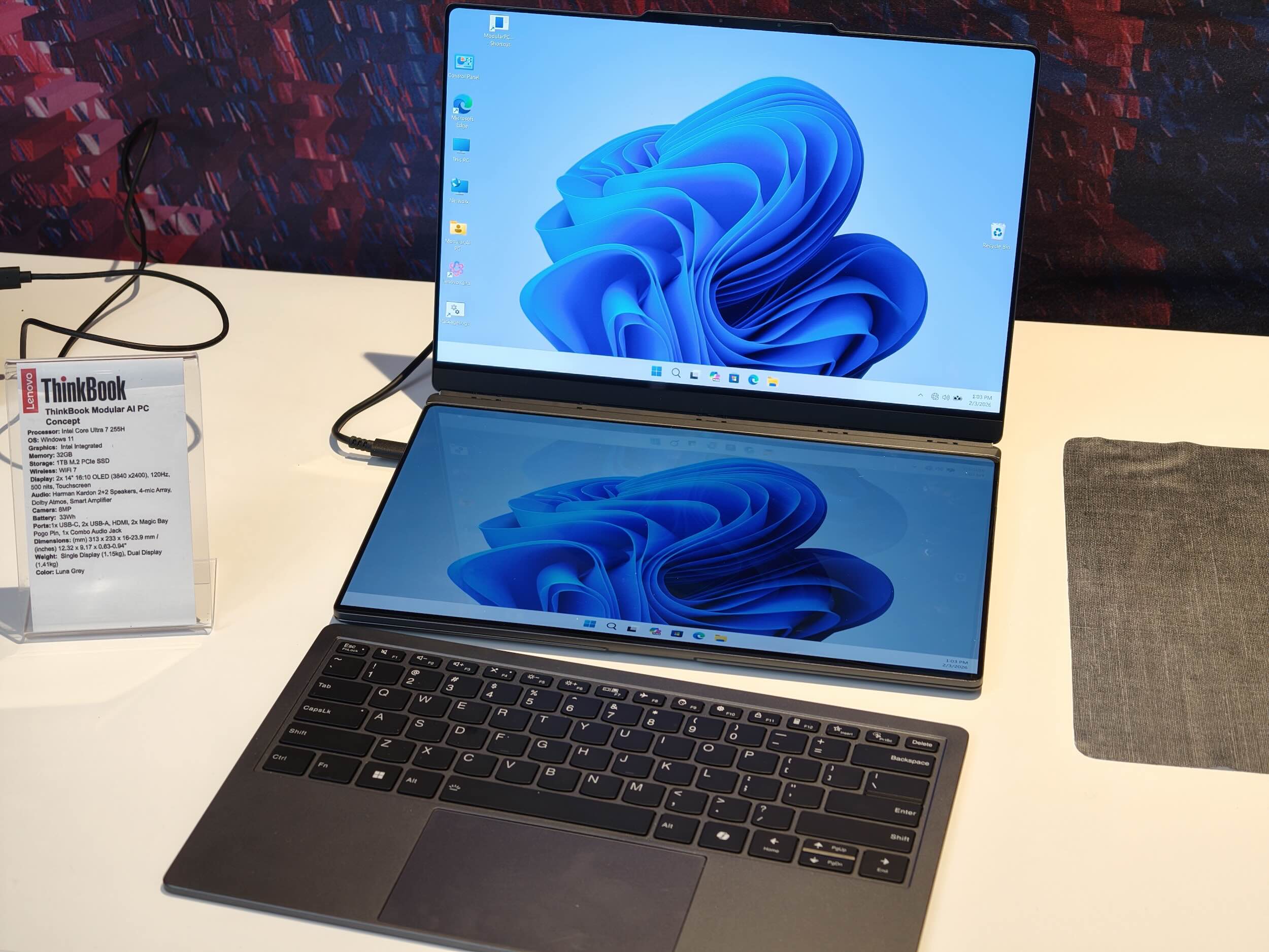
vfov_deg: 21.0
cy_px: 476
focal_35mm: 70
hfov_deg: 27.8
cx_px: 634
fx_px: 2566
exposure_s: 1/60
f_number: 13
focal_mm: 16.53
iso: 1000
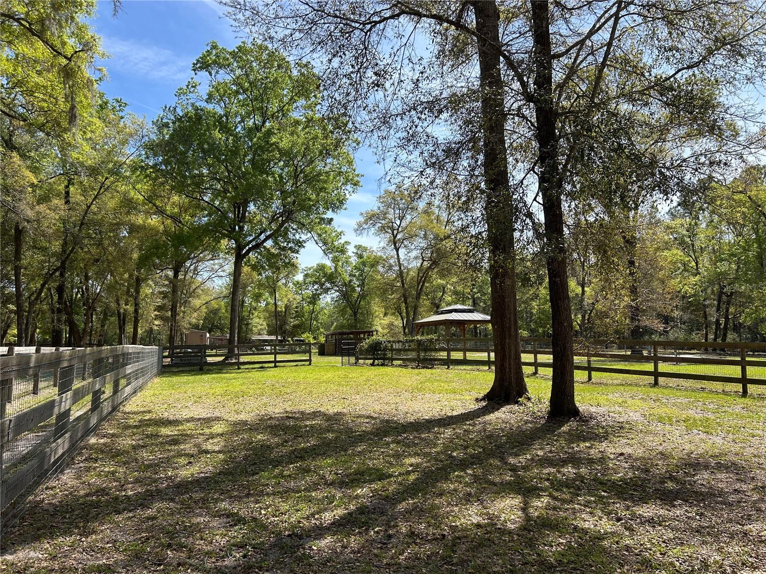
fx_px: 575
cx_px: 383
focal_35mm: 26
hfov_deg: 67.3
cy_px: 287
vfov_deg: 53.1
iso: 50
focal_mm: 5.7
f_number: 1.5
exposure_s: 1/2252
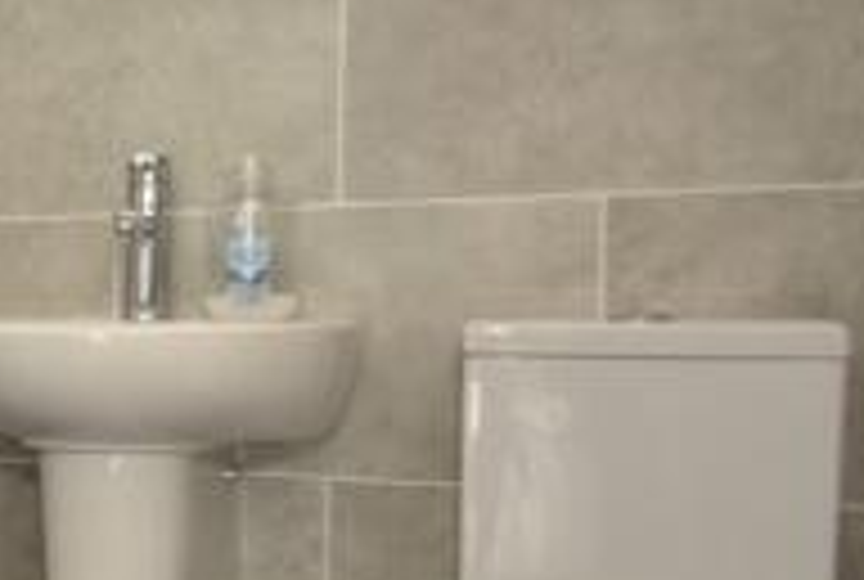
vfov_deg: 26.6
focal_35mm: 51
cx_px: -261
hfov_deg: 30.5
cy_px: 330
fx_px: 1227
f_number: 6.3
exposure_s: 1/15
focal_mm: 10
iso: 100
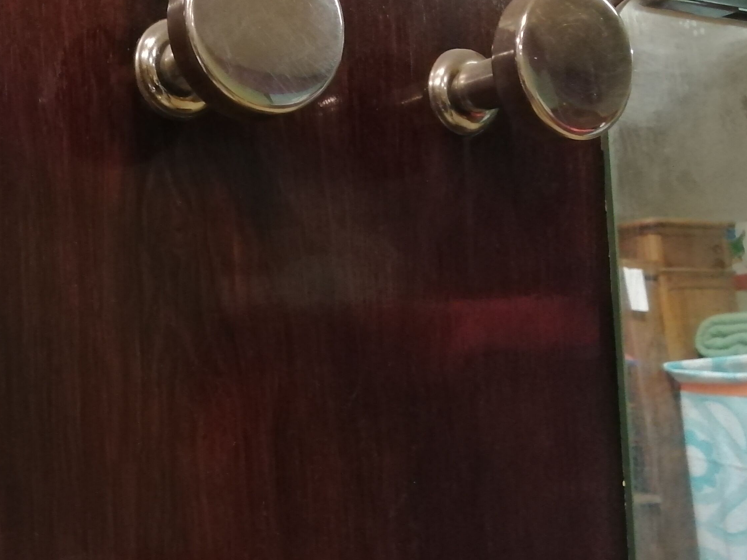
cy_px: 271
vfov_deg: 30.3
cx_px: 92
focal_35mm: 48
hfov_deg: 37.4
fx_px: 1036
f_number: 1.8
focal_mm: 3.46
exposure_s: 1/20
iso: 500
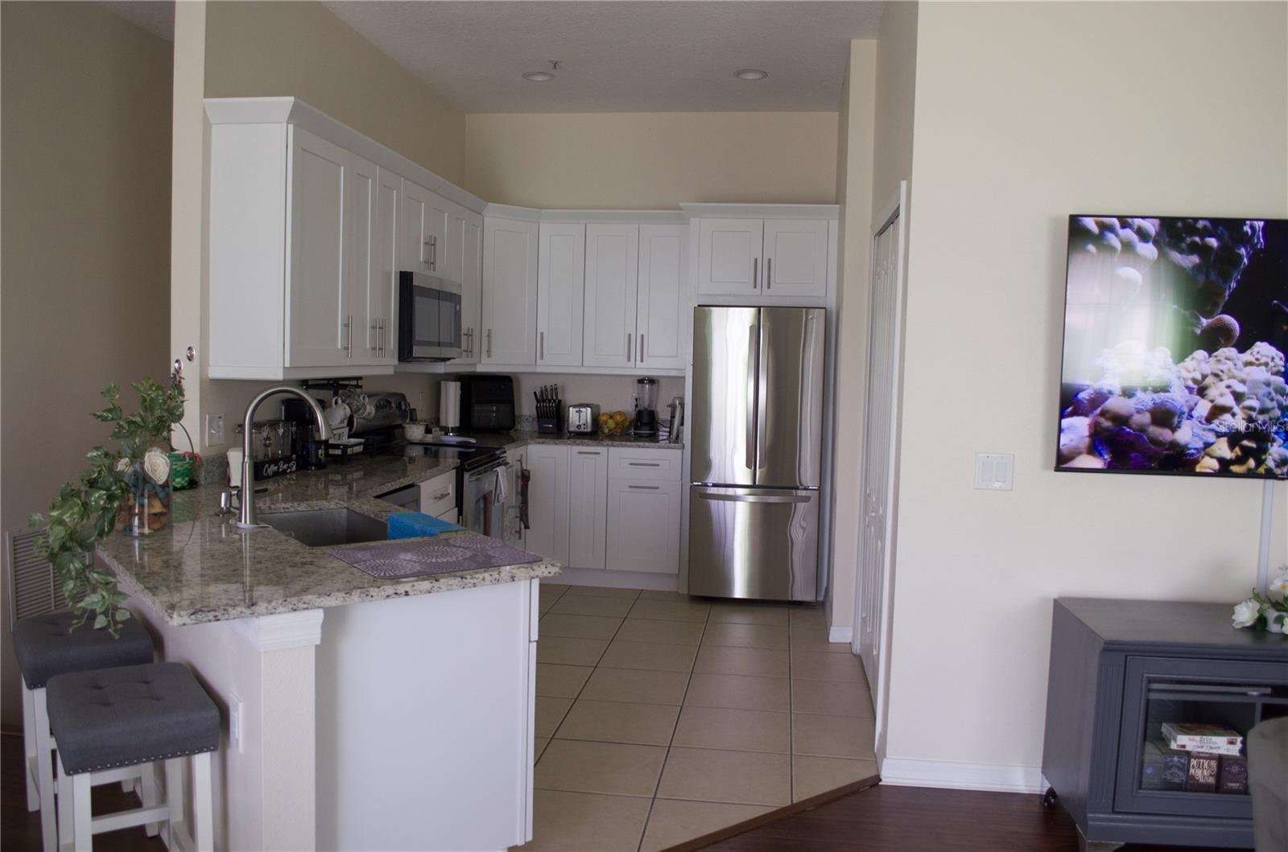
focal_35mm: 27
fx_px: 964
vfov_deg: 47.7
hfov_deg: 67.5
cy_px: 426
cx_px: 644
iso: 400
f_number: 4
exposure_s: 1/60
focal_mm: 18
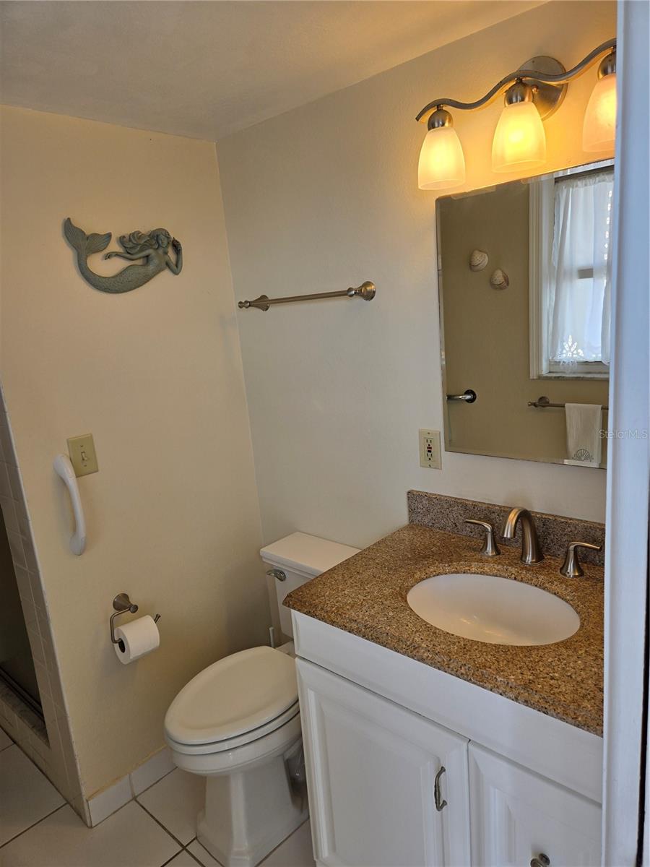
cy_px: 434
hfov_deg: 58.9
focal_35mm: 23
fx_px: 576
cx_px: 325
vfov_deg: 73.9
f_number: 1.8
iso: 25
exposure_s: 1/143
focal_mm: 5.4
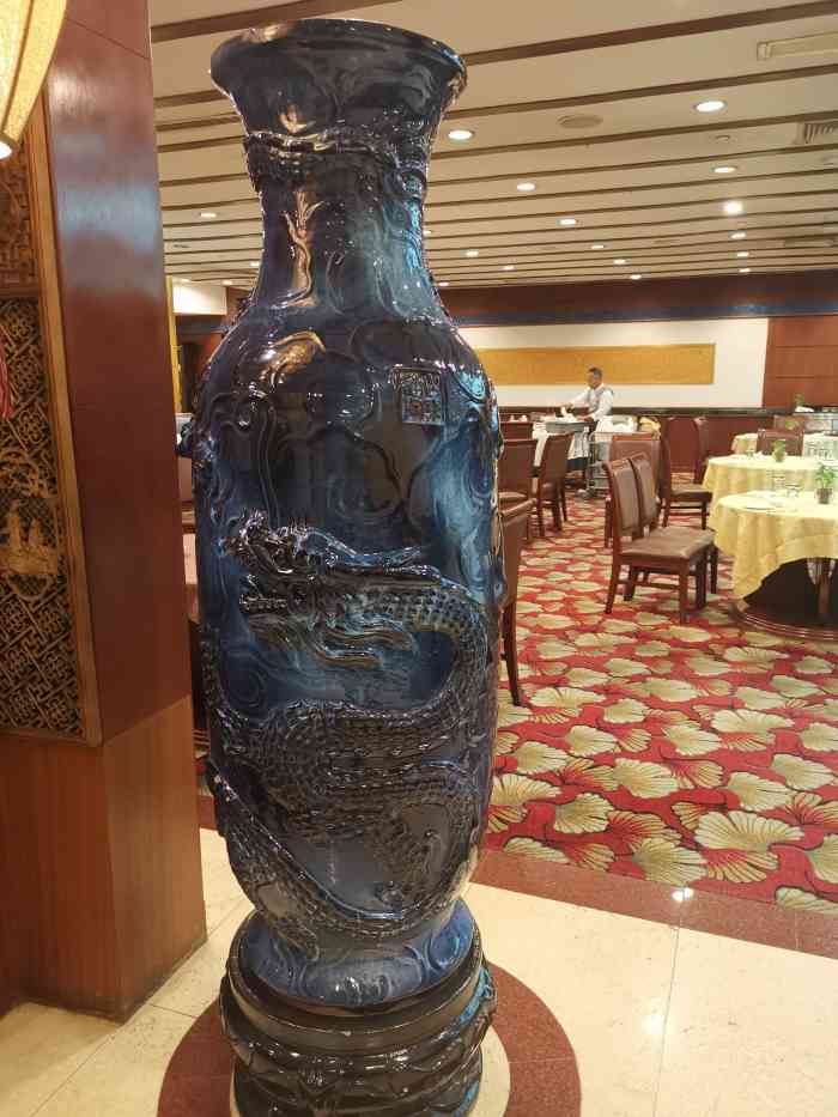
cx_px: 419
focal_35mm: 27
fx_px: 871
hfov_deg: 51.4
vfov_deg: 65.3
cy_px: 558
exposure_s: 1/50
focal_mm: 5.58
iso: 500
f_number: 1.8
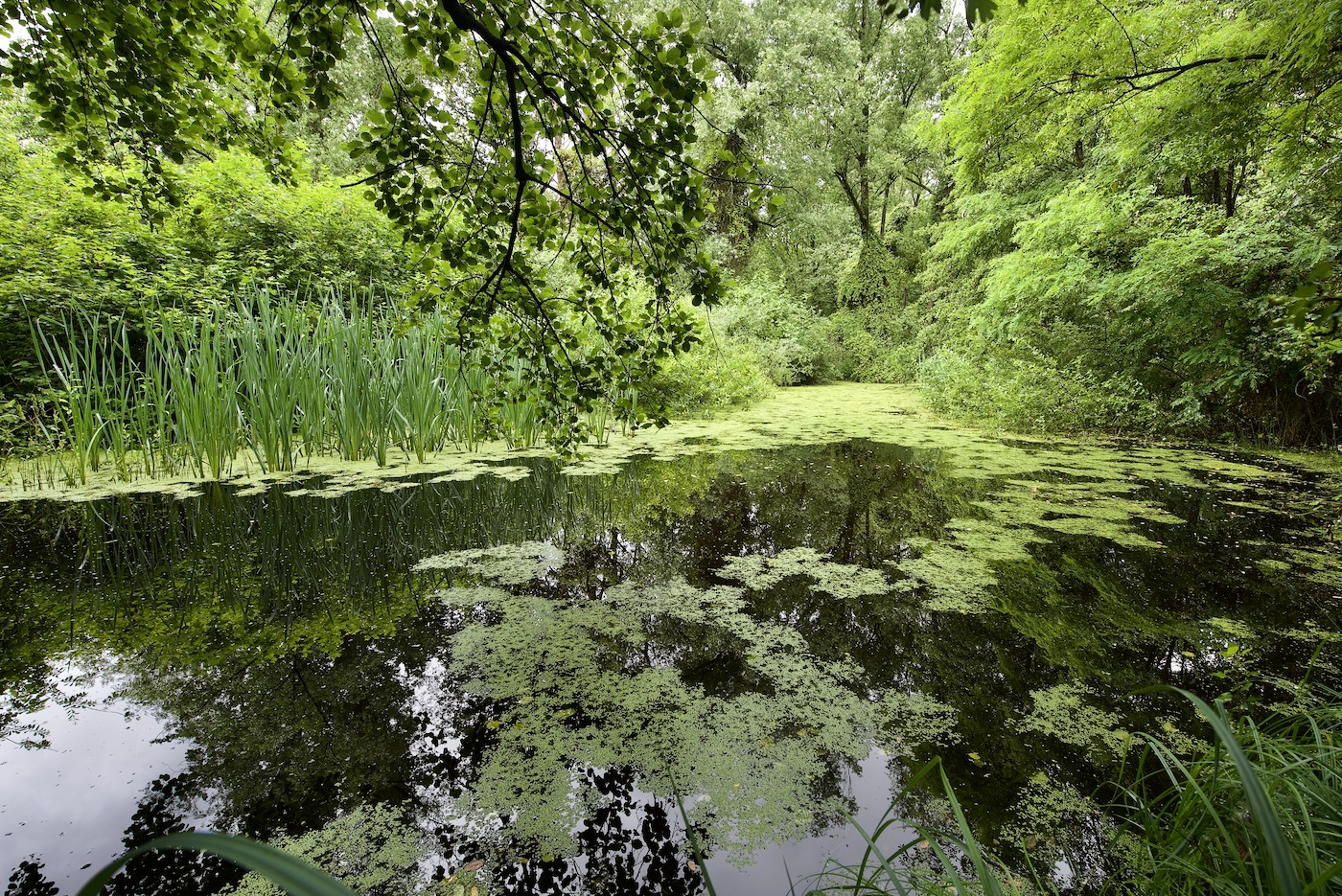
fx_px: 597
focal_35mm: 16
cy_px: 438
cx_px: 719
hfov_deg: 96.5
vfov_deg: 73.8
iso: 200
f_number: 9
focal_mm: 14
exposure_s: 1/40
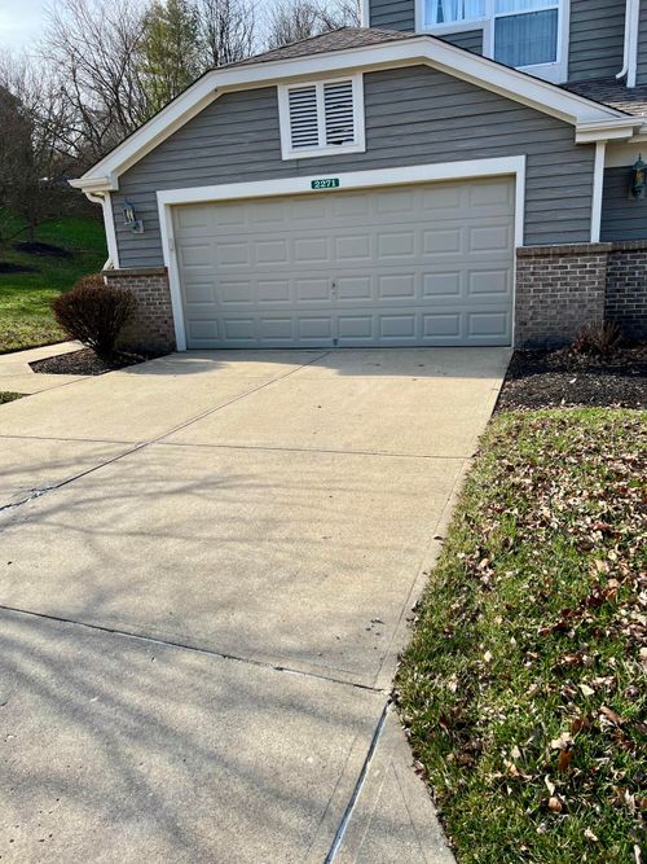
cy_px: 432
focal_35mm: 26
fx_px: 648
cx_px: 324
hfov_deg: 53.0
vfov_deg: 67.3
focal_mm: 5.7
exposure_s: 1/2632
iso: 50
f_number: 1.5
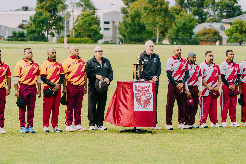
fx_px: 1367
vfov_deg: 6.9
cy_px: 82
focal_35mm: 200
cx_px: 123
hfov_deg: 10.3
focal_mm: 200
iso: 200
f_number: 5.6
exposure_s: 1/400
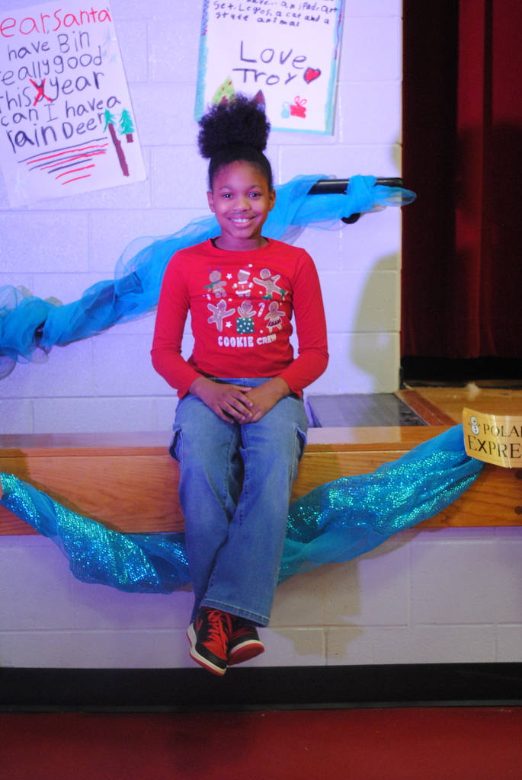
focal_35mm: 60
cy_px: 390
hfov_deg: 22.7
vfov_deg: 33.4
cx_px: 261
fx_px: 1302
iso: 1100
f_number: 5.3
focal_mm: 40
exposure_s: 1/30
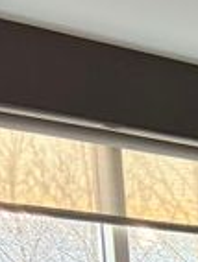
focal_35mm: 146
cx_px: 551
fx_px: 1110
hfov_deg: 8.8
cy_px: 611
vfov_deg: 11.4
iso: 250
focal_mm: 5.96
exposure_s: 1/60
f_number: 1.6
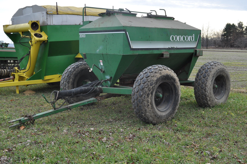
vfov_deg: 29.8
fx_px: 308
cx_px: 124
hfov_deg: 43.7
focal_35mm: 45
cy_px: 82
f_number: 7.1
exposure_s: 1/200
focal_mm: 30
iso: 200
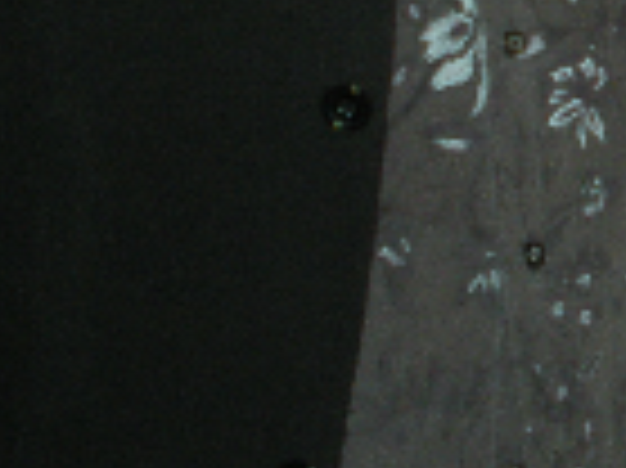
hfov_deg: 10.5
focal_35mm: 166
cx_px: 1437
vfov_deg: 8.8
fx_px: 2999
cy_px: -99
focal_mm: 6.3
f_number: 3.5
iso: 169
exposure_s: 1/60
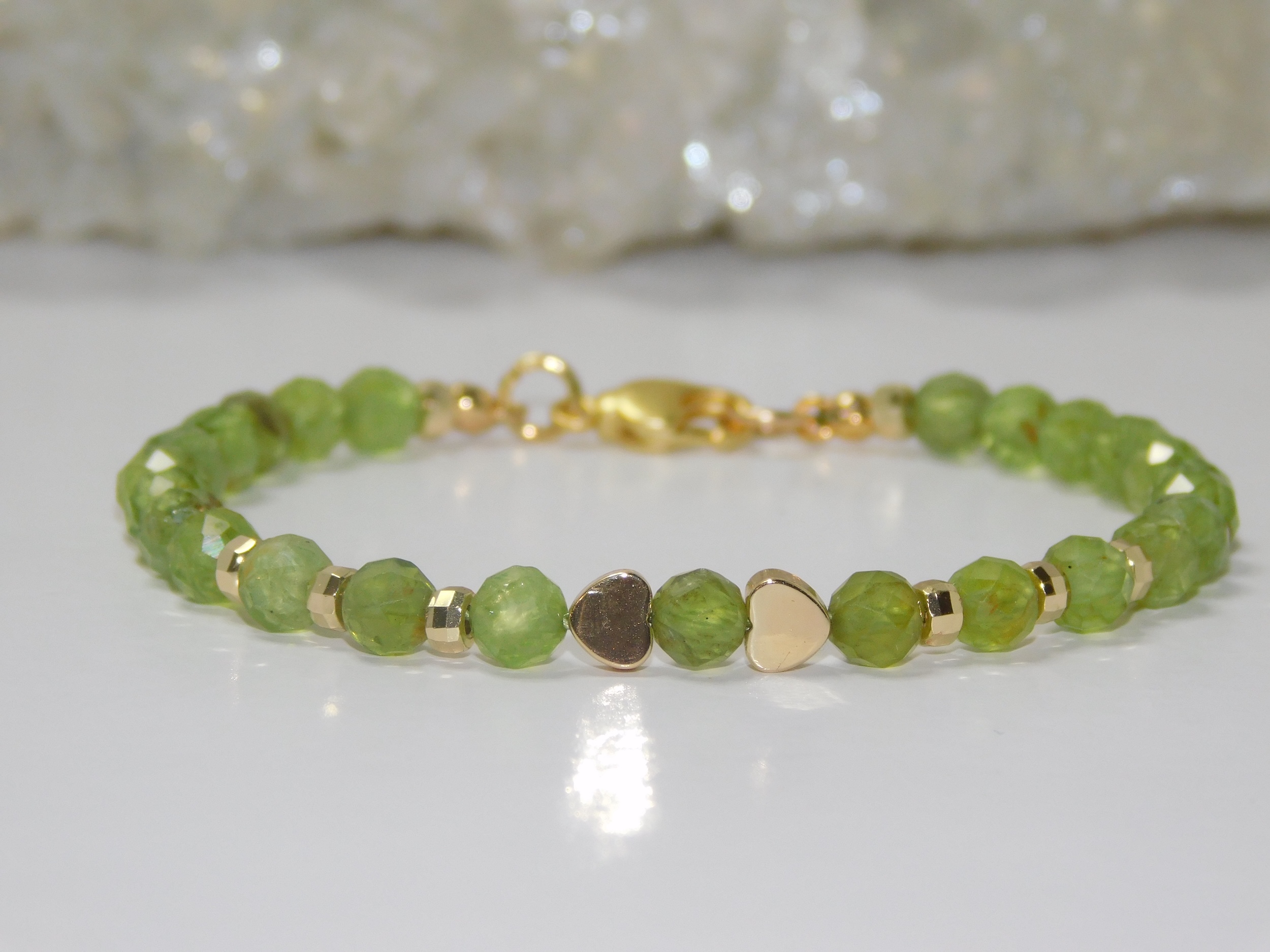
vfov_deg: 8.1
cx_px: 635
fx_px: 6751
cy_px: 476
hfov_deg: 10.7
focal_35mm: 184
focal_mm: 32.7
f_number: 5.4
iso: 200
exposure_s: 1/60
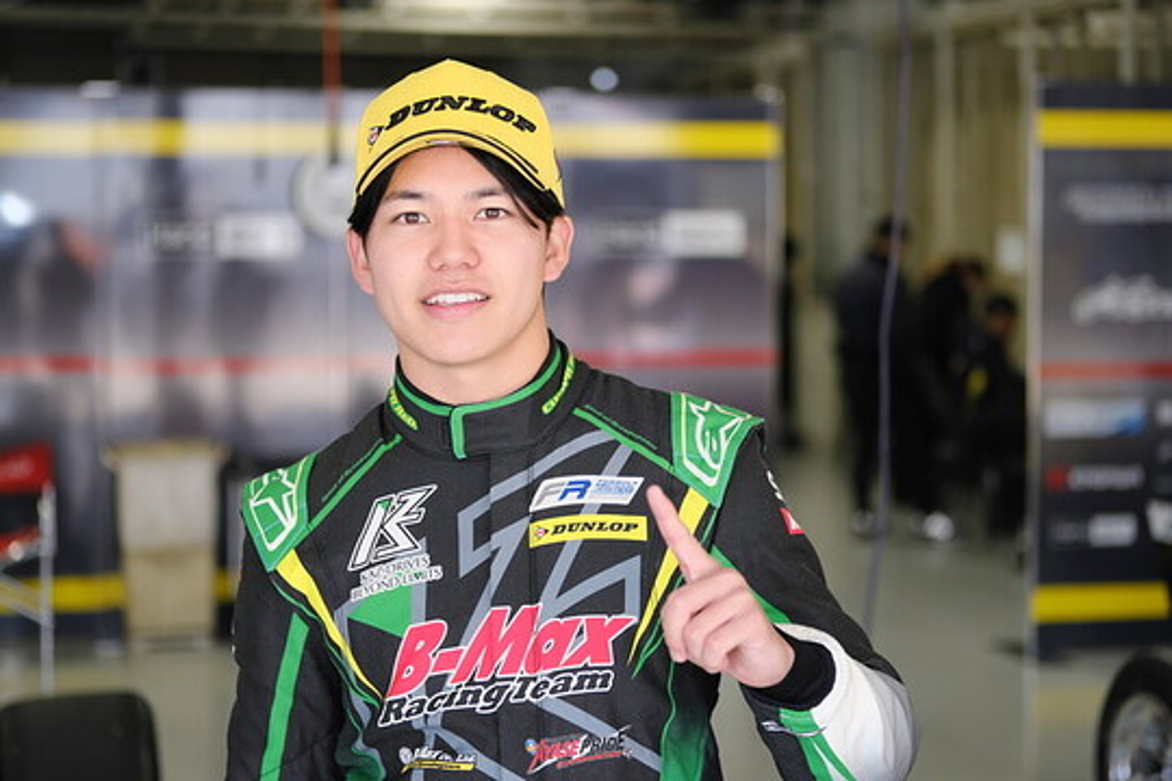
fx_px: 2441
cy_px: 390
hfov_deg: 27.0
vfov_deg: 18.2
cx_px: 586
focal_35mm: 75
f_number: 2
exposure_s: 1/160
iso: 320
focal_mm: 50
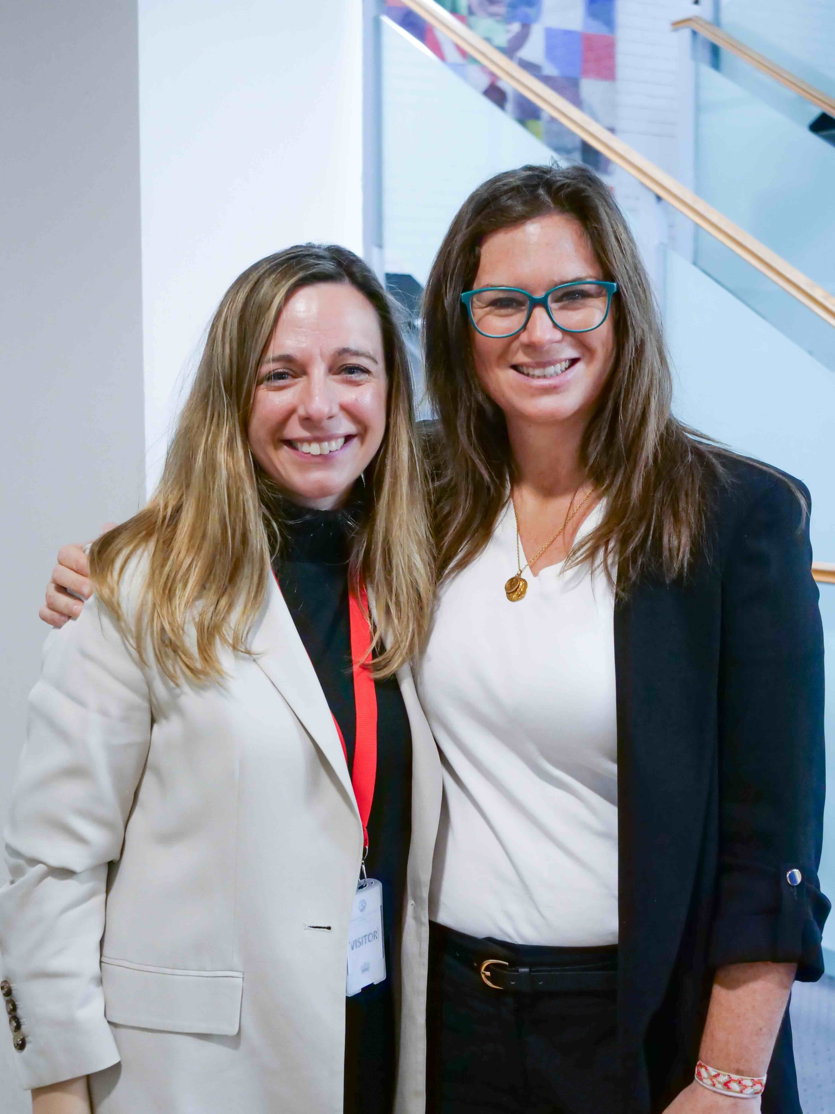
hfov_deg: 27.0
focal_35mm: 54
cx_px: 418
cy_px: 557
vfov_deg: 35.5
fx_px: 1737
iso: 2500
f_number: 3.6
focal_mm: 27
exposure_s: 1/60
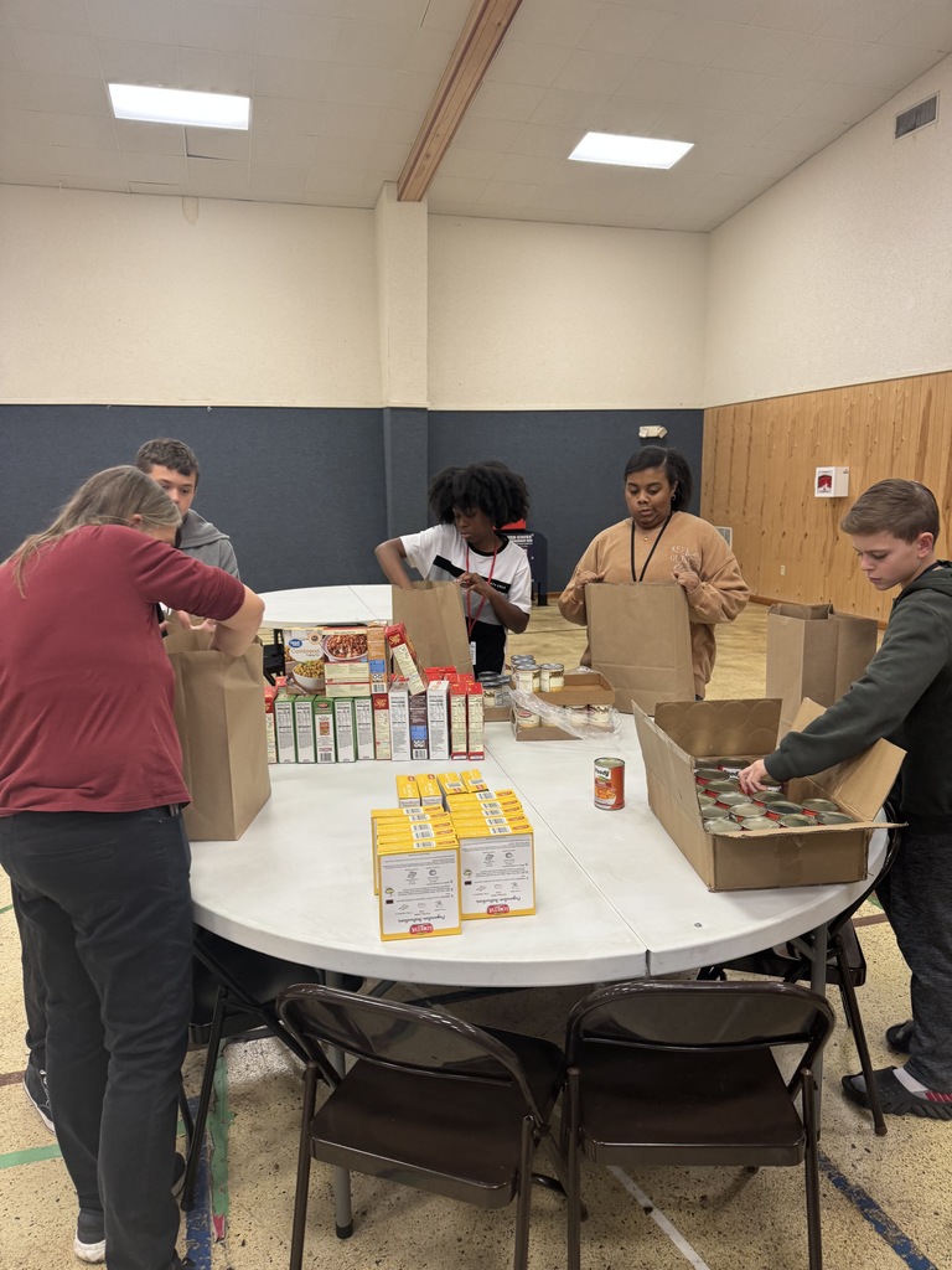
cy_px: 635
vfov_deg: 71.6
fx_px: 880
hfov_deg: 56.8
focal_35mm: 24
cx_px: 476
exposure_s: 1/60
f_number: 1.78
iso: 160
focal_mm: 6.76
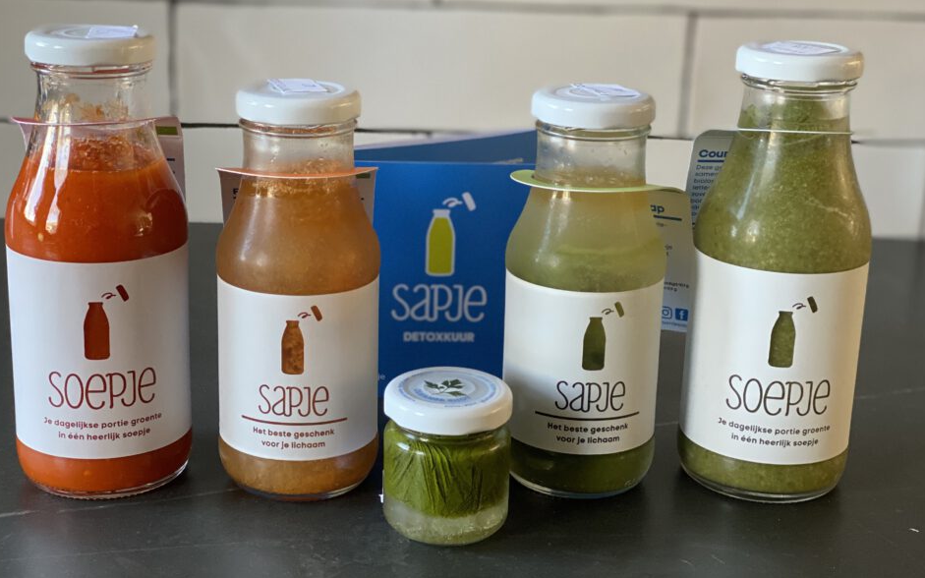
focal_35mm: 60
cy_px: 282
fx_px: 1512
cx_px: 443
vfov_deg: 21.6
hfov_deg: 34.0
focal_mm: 6
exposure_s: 1/122
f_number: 2
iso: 250
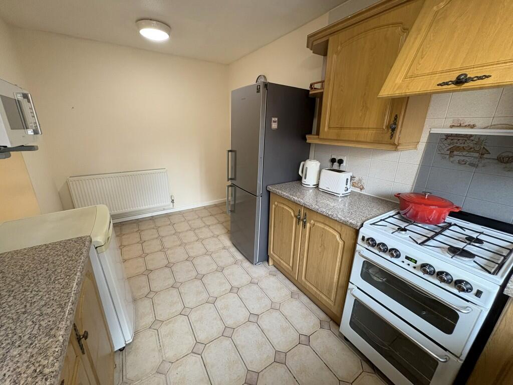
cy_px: 192
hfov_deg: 102.1
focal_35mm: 14
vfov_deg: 85.7
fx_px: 207
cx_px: 256
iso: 250
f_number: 2.2
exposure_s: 1/76
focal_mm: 2.22
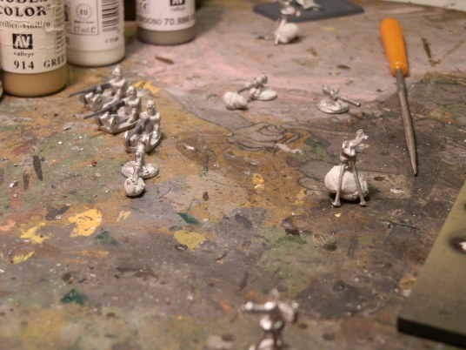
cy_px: 175
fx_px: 821
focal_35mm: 61
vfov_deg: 24.0
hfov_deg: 31.7
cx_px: 233
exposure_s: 1/20
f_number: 3.7
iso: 200
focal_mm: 10.99
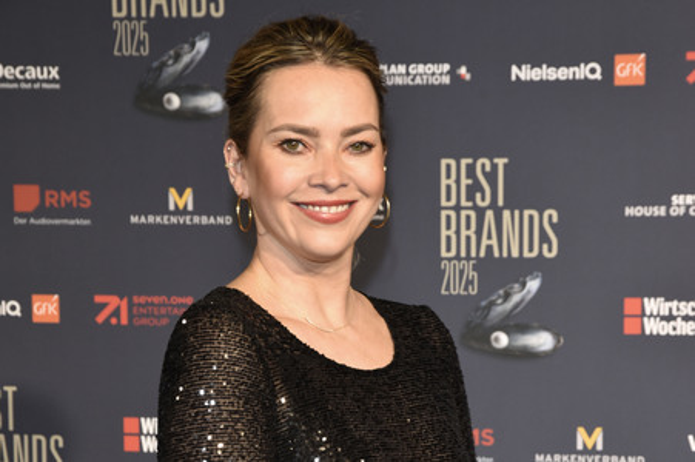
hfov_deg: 22.6
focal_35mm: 90
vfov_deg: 15.2
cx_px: 348
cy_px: 231
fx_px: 1736
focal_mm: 90
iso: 1250
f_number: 7.1
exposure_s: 1/200
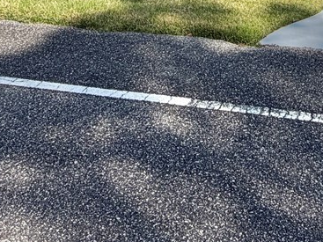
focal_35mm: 61
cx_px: 240
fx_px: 569
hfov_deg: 31.2
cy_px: -147
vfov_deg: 19.9
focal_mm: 2.22
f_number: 2.2
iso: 20
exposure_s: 1/901
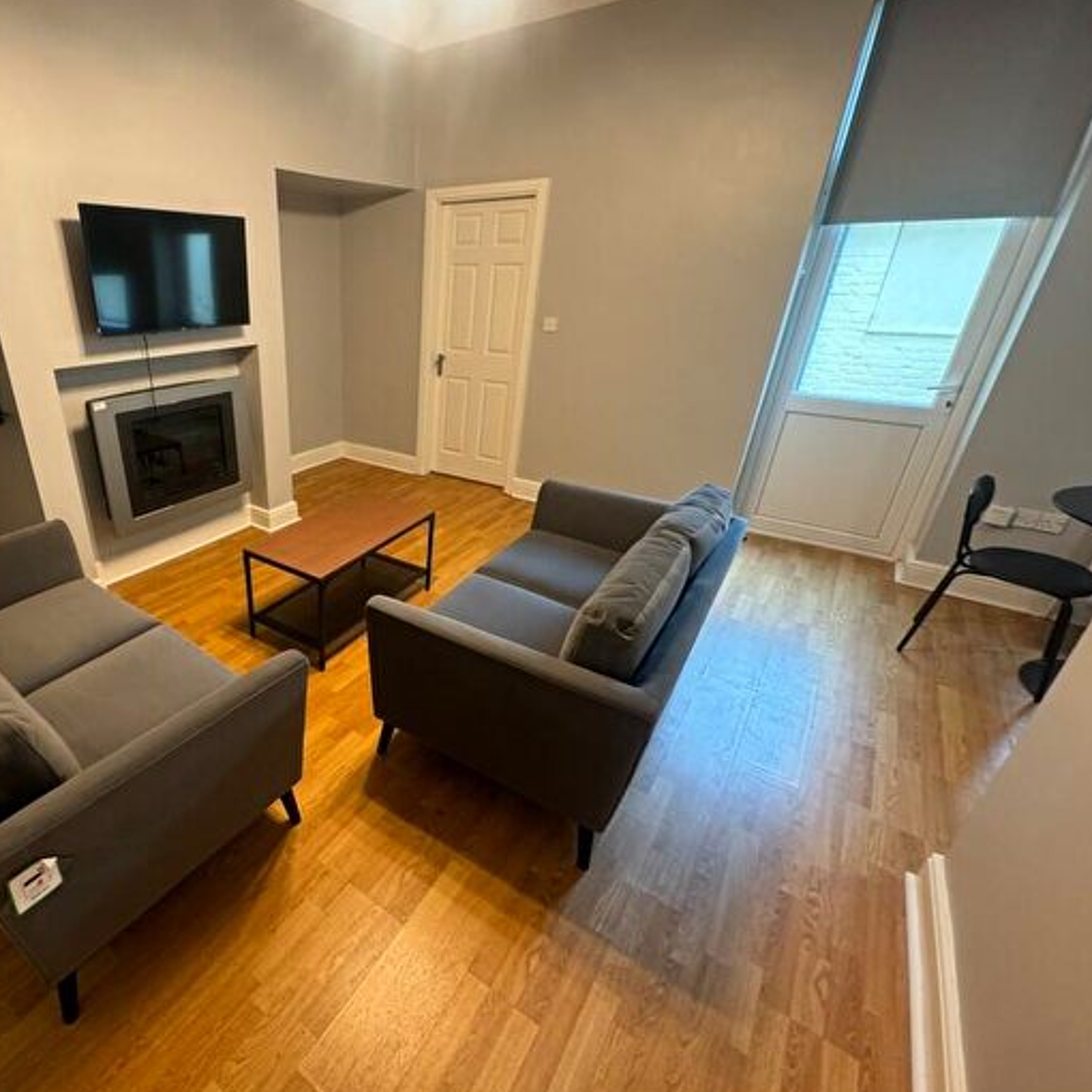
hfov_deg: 80.7
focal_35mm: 17
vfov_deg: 84.0
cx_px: 349
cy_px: 551
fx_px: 607
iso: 320
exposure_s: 1/50
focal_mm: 2.22
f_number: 2.2
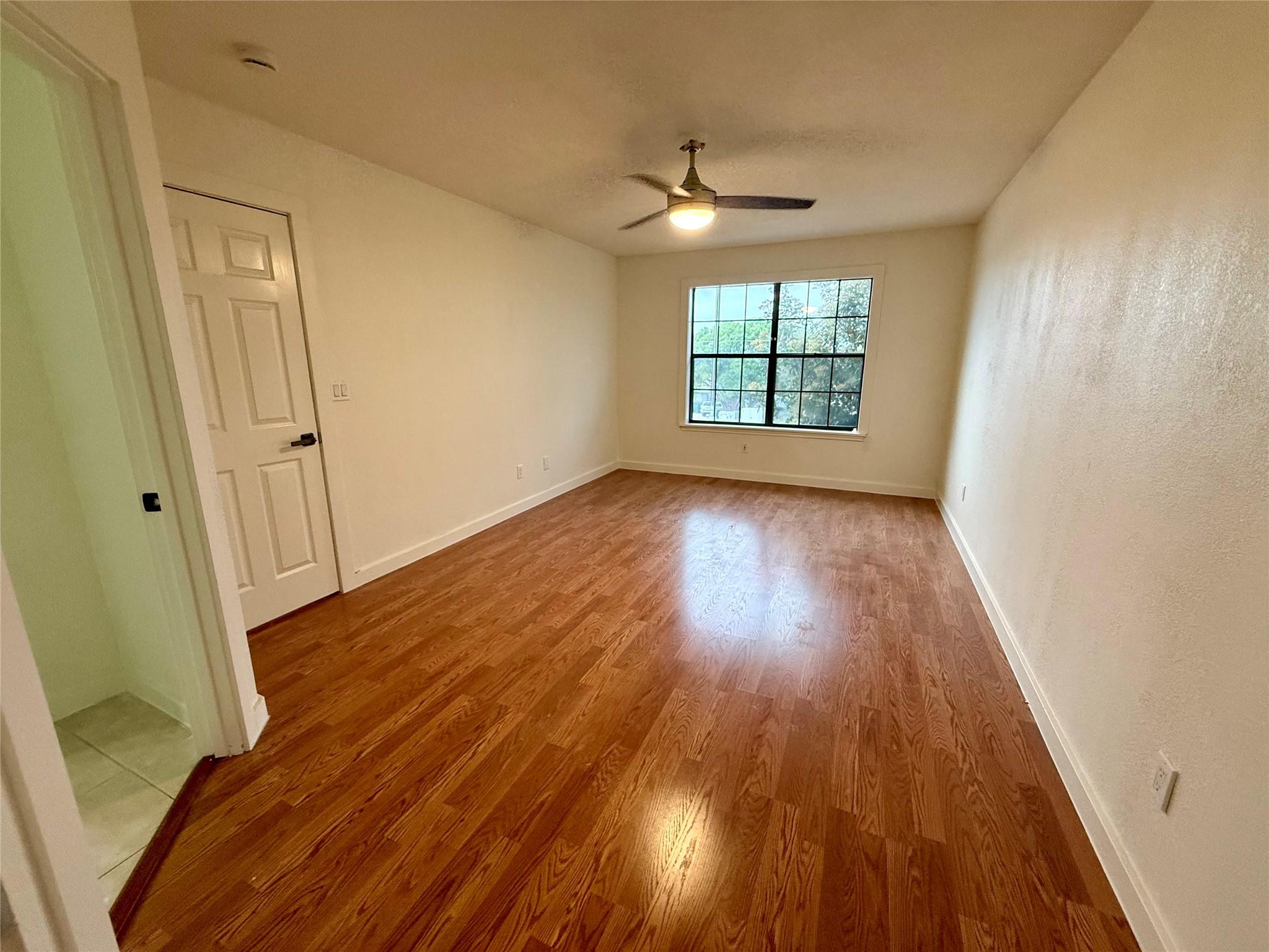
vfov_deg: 85.7
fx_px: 513
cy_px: 476
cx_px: 634
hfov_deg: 102.1
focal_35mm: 14
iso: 320
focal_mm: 2.22
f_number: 2.2
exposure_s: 1/120
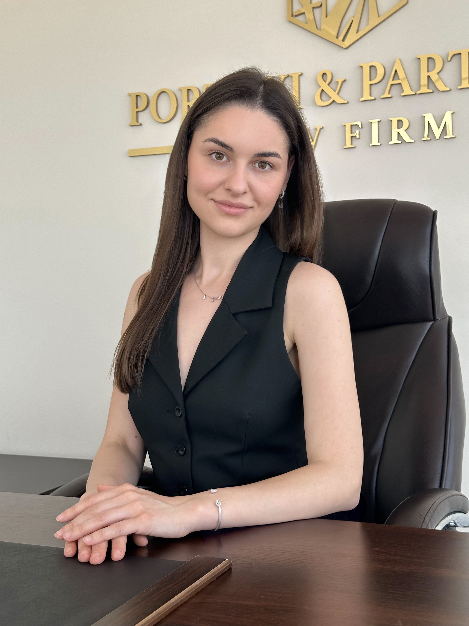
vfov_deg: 39.7
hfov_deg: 30.3
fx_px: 867
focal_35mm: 48
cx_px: 234
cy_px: 313
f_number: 1.78
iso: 64
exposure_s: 1/244
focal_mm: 6.86
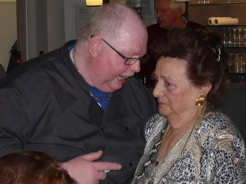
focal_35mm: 150
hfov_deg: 13.2
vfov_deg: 9.9
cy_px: 92
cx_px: 123
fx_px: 1066
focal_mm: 15.4
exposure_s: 1/50
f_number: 3.6
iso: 200
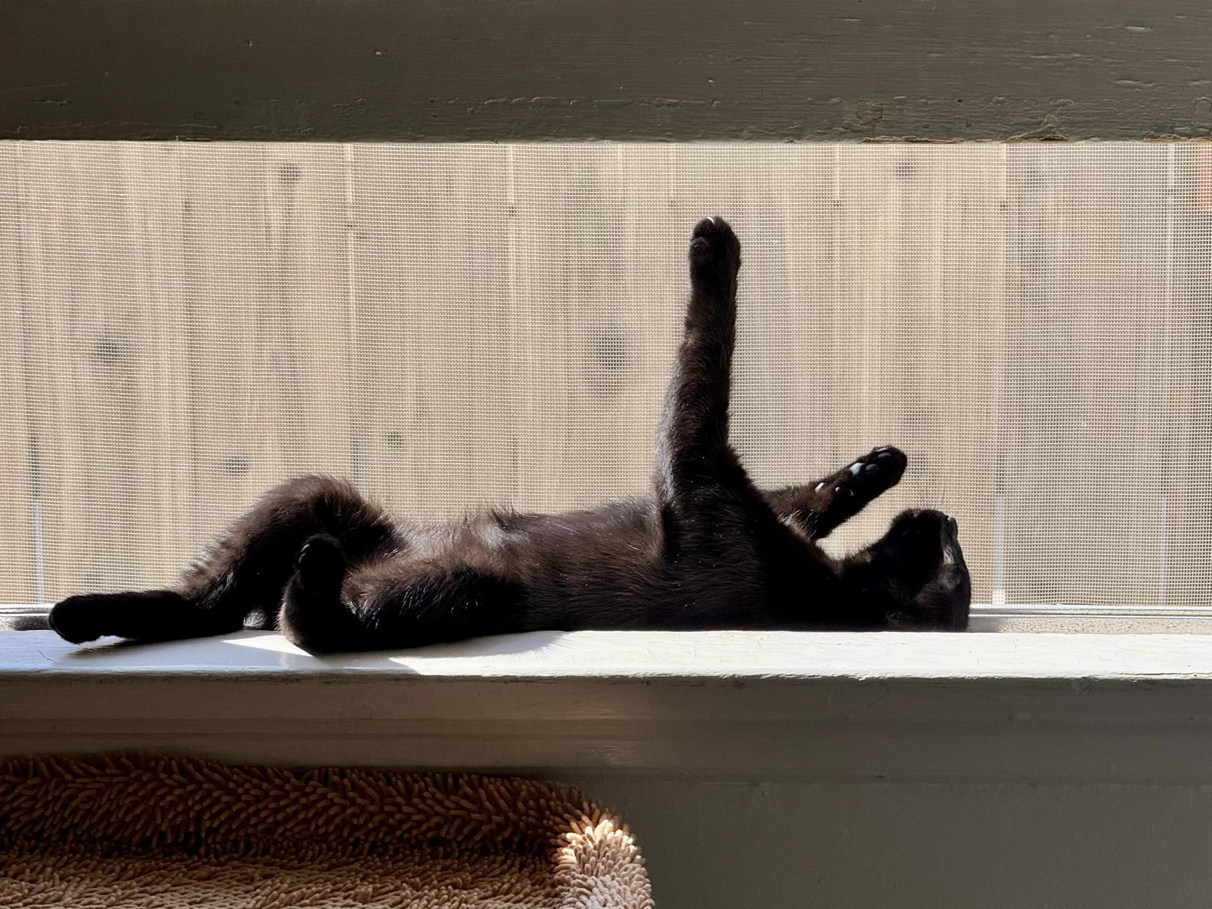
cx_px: 606
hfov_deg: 16.4
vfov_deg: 12.3
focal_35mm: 120
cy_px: 454
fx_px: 4202
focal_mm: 15.66
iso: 50
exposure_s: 1/251
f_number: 2.8
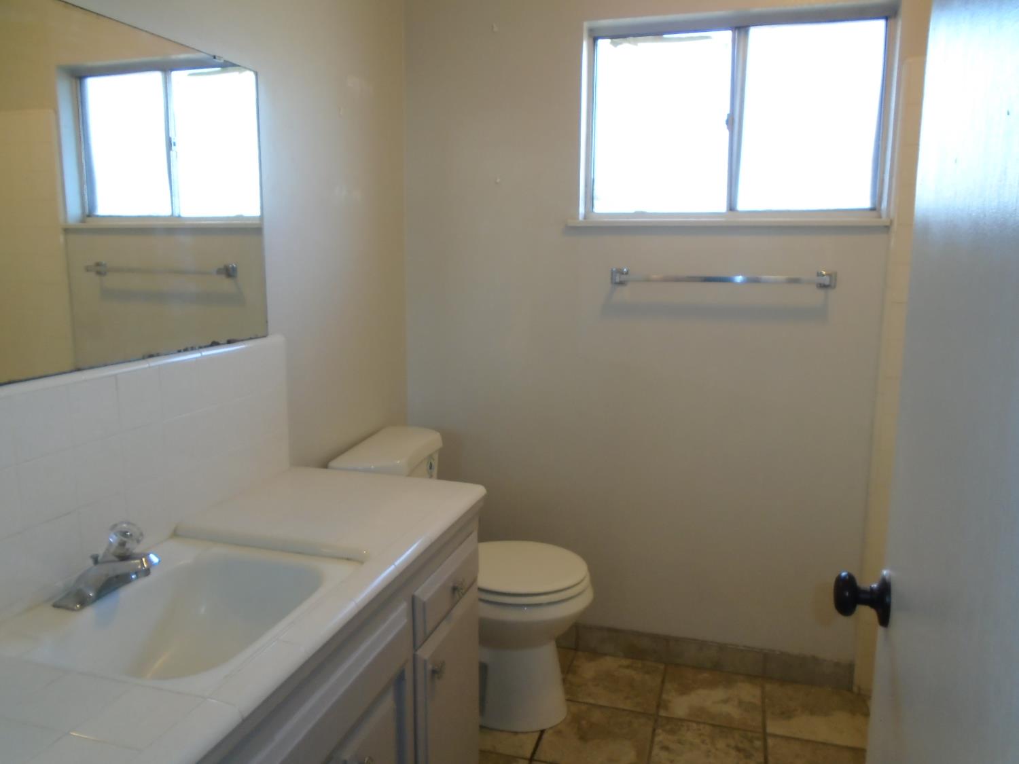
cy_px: 382
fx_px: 765
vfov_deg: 53.1
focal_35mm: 26
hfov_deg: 67.3
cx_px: 510
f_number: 3.2
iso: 200
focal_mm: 4.6
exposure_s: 1/40
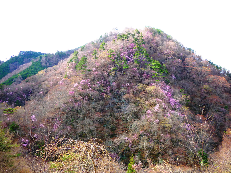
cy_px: 86
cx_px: 116
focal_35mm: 33
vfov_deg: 42.9
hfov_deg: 55.4
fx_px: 220
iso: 80
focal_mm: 5.5
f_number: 2.8
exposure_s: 1/200
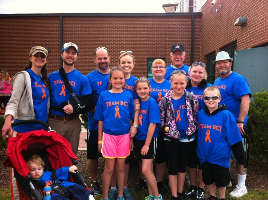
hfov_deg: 52.7
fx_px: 271
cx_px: 134
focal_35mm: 35
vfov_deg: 40.6
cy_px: 100
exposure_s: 1/204
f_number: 2.8
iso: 80
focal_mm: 3.85
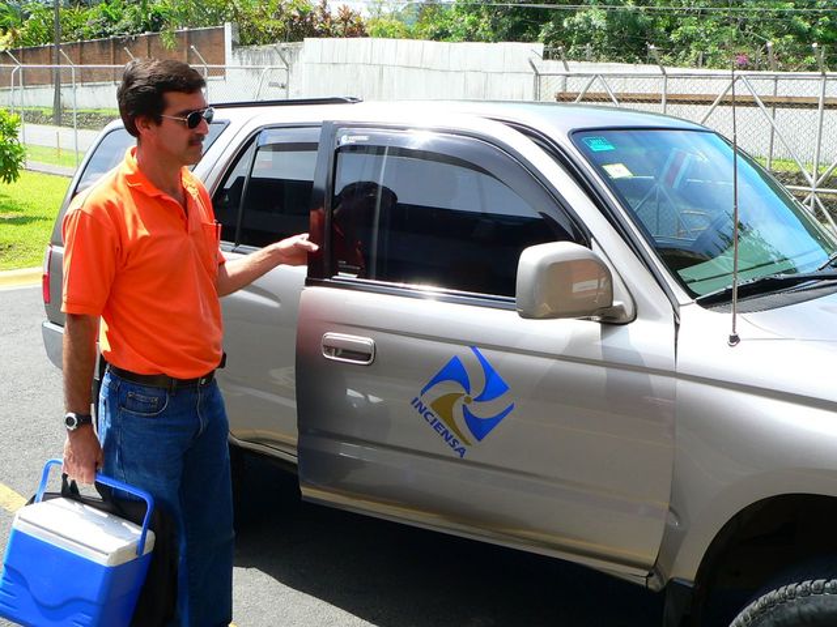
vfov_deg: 39.7
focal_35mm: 36
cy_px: 314
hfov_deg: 51.4
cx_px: 418
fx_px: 870
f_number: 4
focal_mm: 6
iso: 80
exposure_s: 1/160
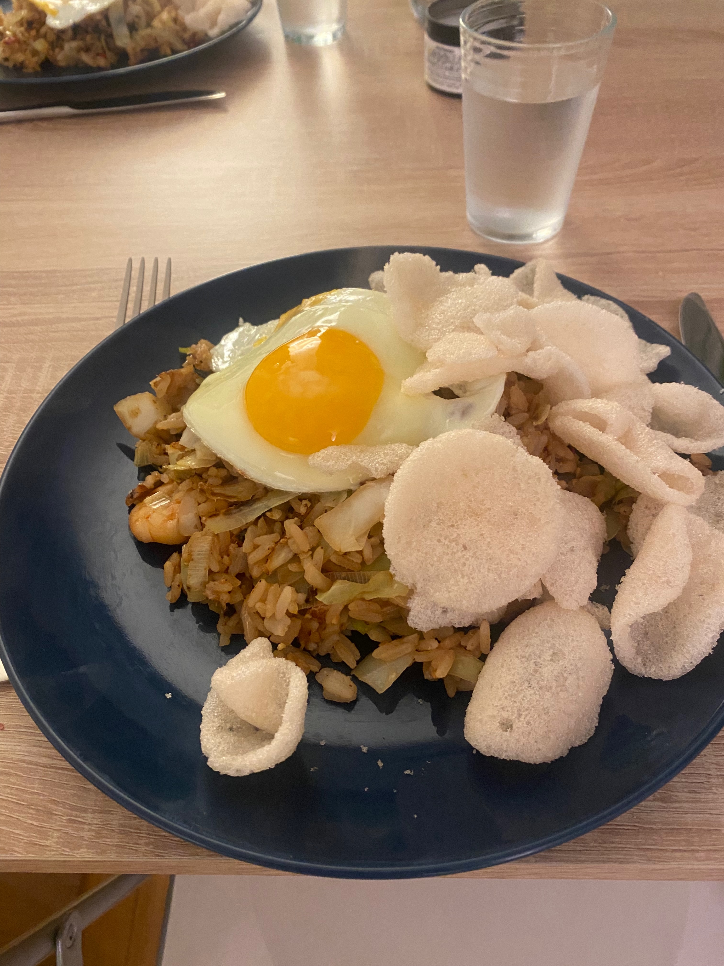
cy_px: 483
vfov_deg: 67.3
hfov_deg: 53.1
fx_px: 725
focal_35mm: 26
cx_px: 362
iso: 320
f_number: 1.8
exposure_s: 1/33
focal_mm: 4.25
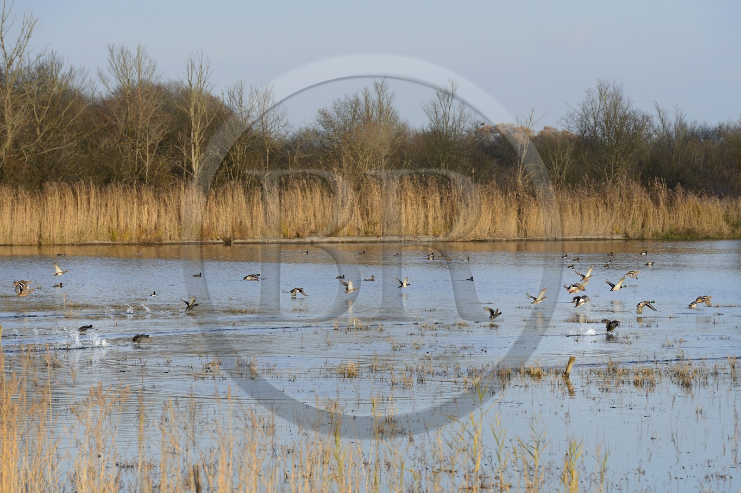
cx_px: 370
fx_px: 4116
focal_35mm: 200
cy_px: 246
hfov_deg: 10.3
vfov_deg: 6.9
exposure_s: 1/400
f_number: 9
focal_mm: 200
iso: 400
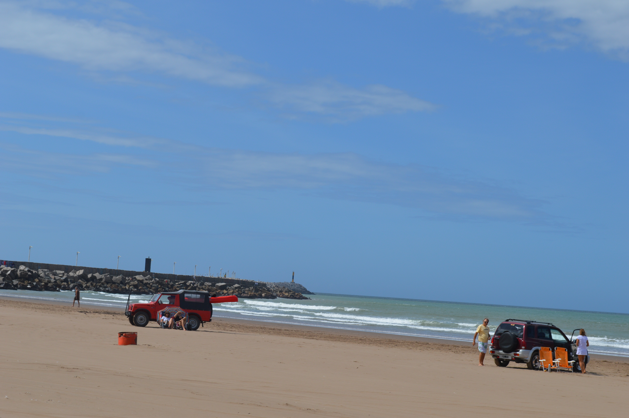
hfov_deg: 26.0
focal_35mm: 78
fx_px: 1362
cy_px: 209
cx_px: 314
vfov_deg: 17.5
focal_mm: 52
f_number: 10
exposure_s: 1/400
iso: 100
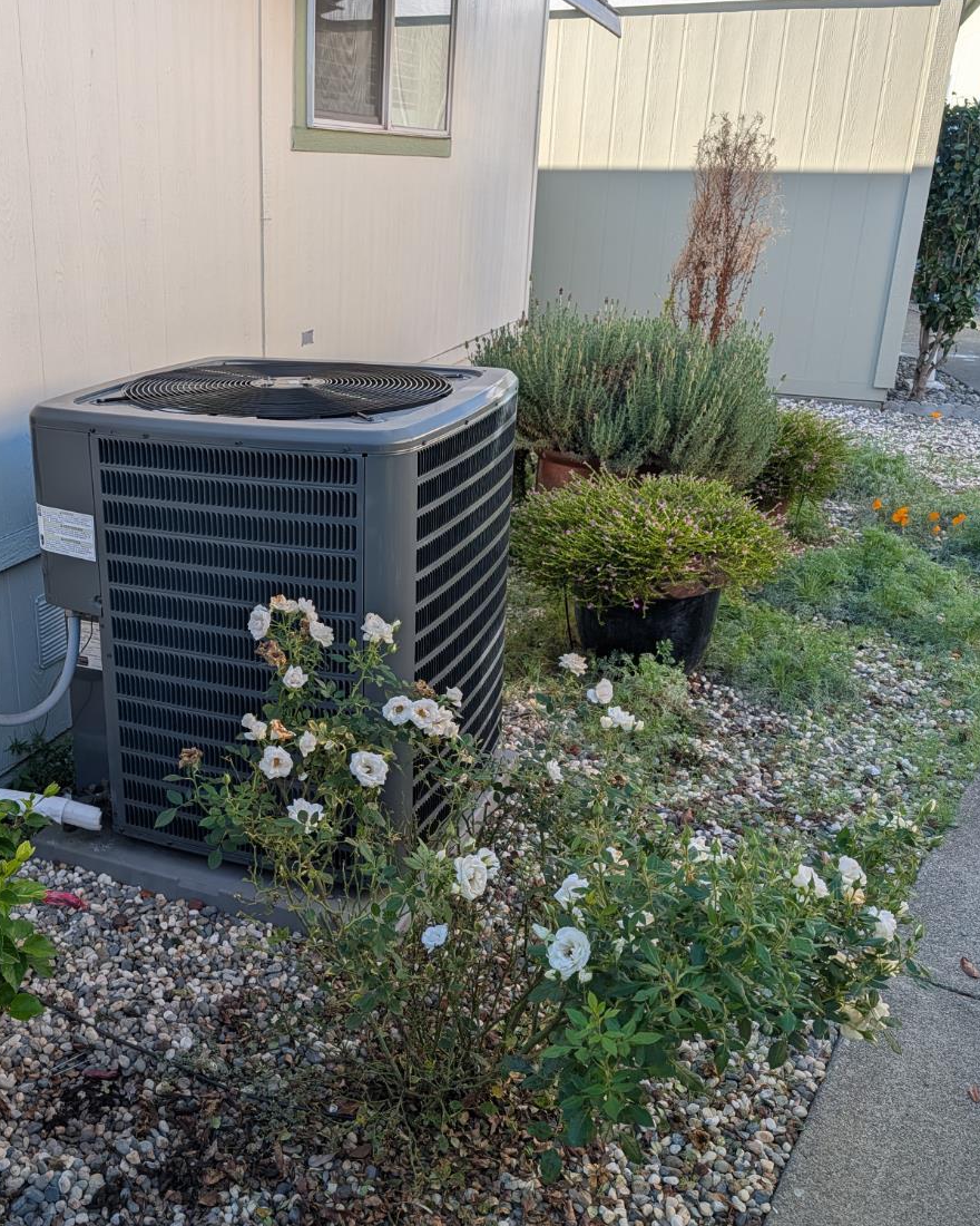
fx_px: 1160
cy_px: 607
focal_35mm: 32
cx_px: 294
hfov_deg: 44.8
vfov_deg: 55.7
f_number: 1.68
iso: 15
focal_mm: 6.9
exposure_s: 1/389
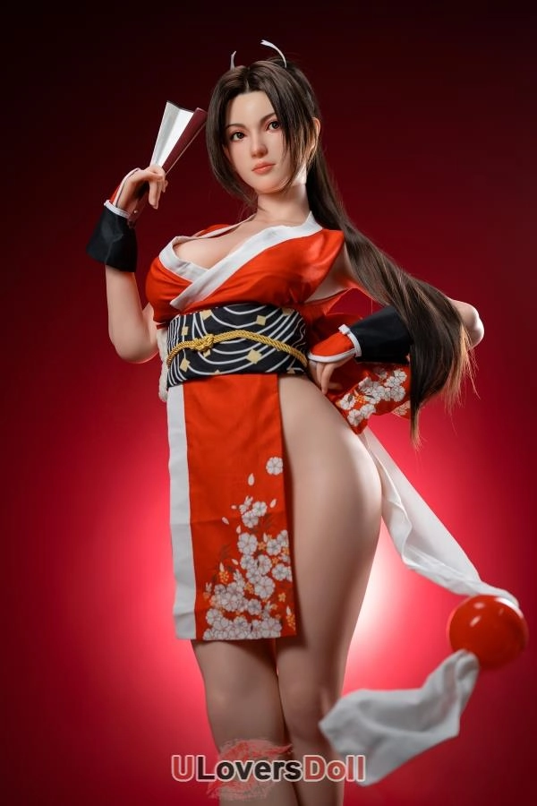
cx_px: 268
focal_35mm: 50
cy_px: 403
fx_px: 1119
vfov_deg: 39.6
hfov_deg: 27.0
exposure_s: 1/160
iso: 200
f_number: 2
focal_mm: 50
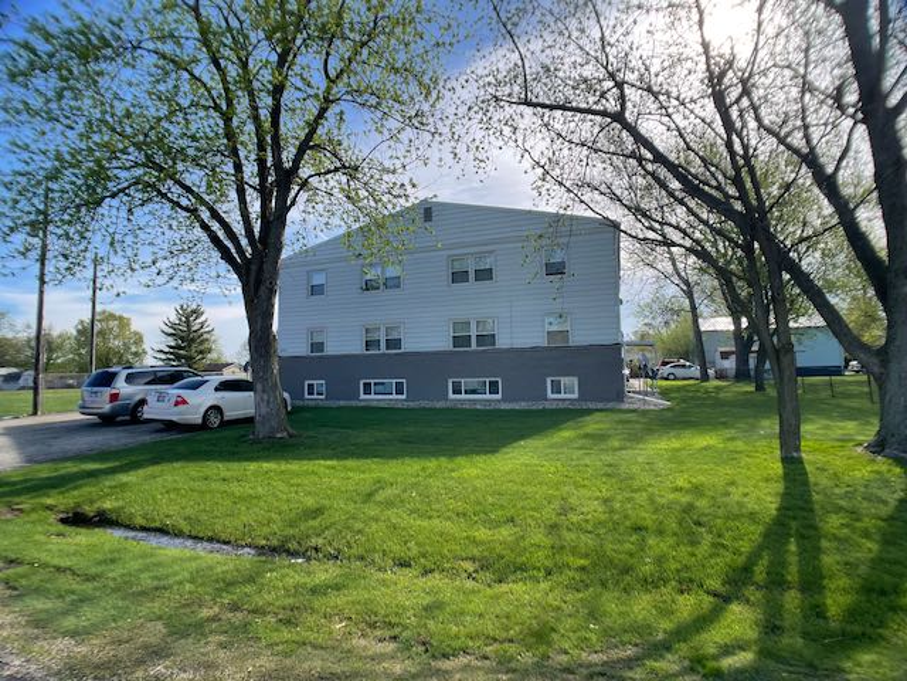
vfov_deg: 53.1
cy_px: 340
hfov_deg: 67.3
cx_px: 454
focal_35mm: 26
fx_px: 681
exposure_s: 1/2304
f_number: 1.6
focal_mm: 4.2
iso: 32
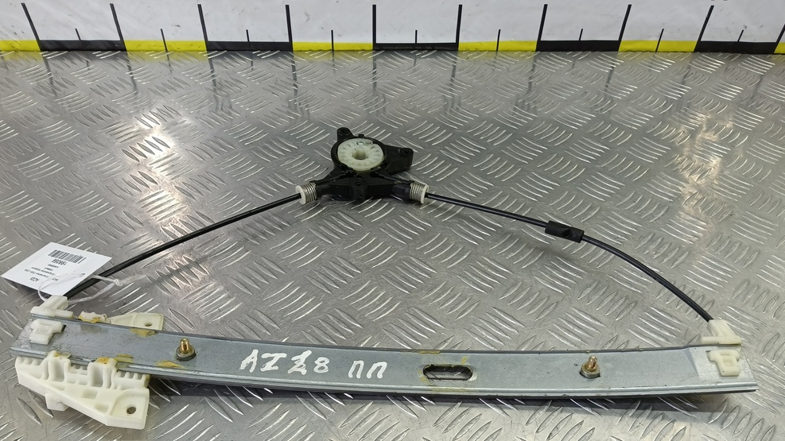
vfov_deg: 43.7
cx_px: 391
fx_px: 541
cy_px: 298
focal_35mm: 26
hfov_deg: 71.9
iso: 108
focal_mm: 4.11
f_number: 1.6
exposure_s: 1/50
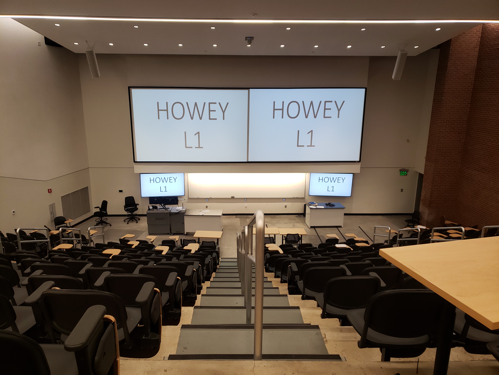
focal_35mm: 26
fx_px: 375
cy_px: 188
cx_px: 250
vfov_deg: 53.1
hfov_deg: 67.3
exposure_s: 1/120
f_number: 1.5
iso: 100
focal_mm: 4.3
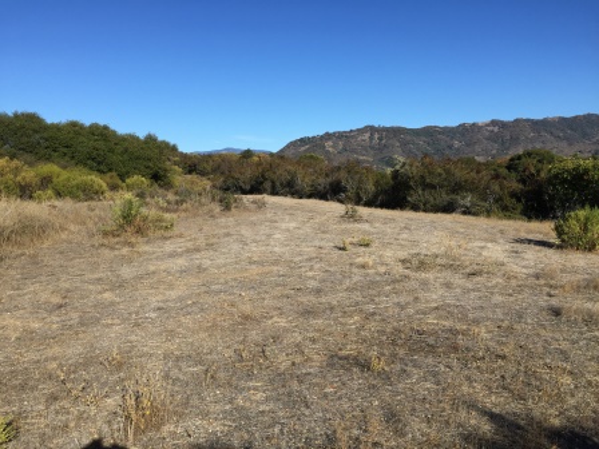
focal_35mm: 29
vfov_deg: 48.2
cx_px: 300
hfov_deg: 61.7
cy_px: 224
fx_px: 502
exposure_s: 1/2198
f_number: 2.2
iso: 32
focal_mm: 4.15
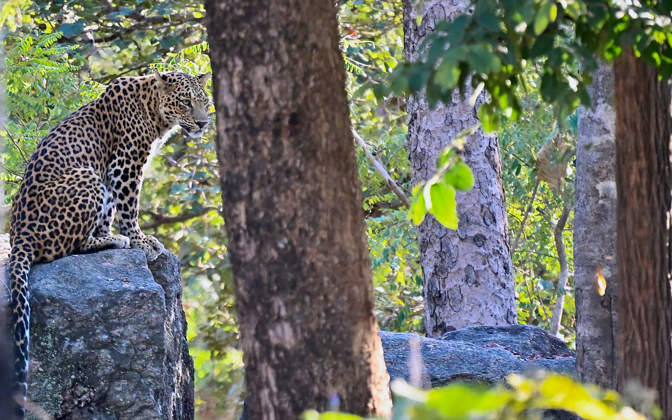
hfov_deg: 4.7
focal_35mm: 446
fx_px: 8168
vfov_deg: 2.9
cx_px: 312
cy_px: 230
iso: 1800
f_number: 6.3
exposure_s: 1/250
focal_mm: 400
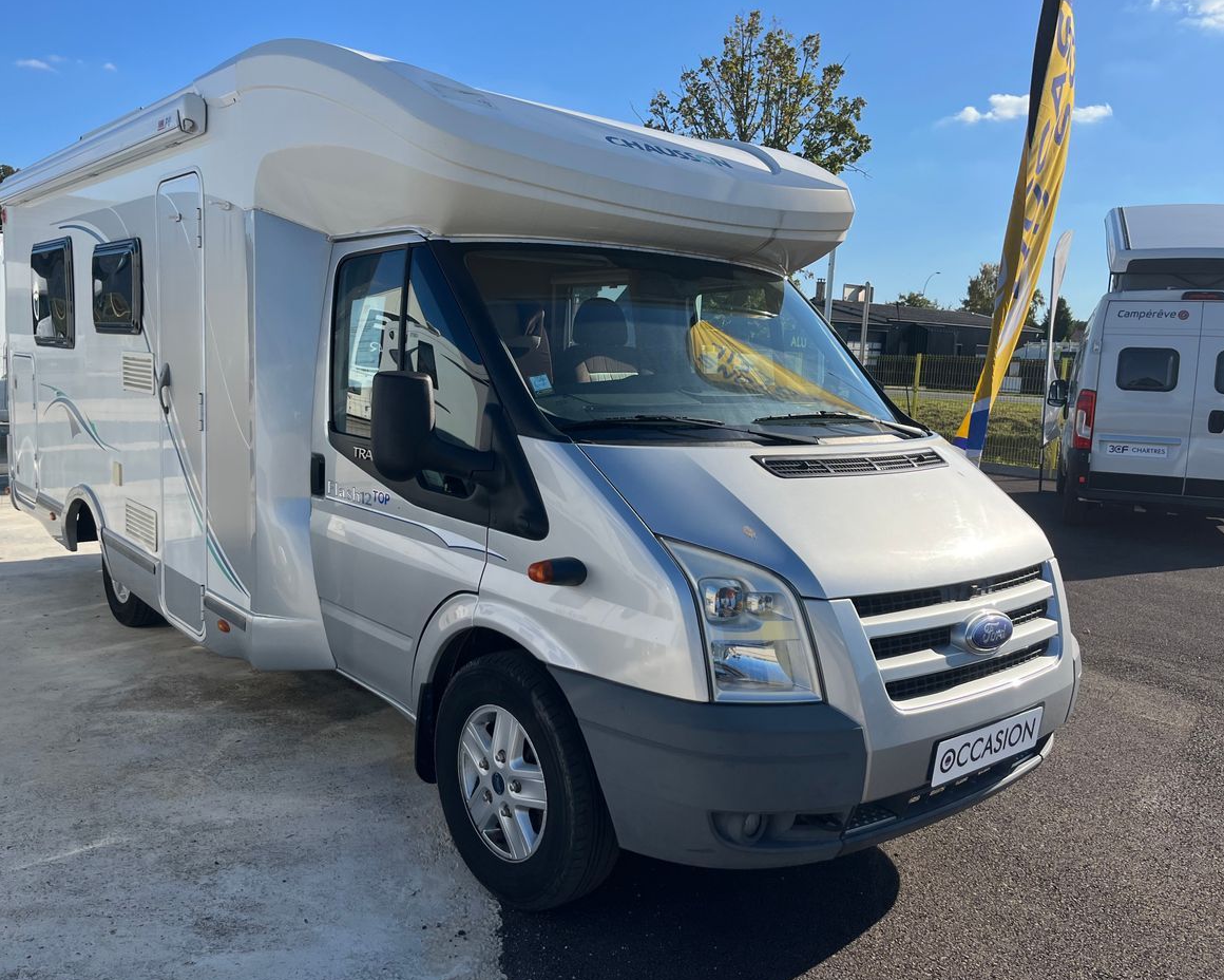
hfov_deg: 62.2
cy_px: 487
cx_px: 573
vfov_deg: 51.5
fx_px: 1014
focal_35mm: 28
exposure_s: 1/3135
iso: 50
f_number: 1.6
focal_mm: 5.1
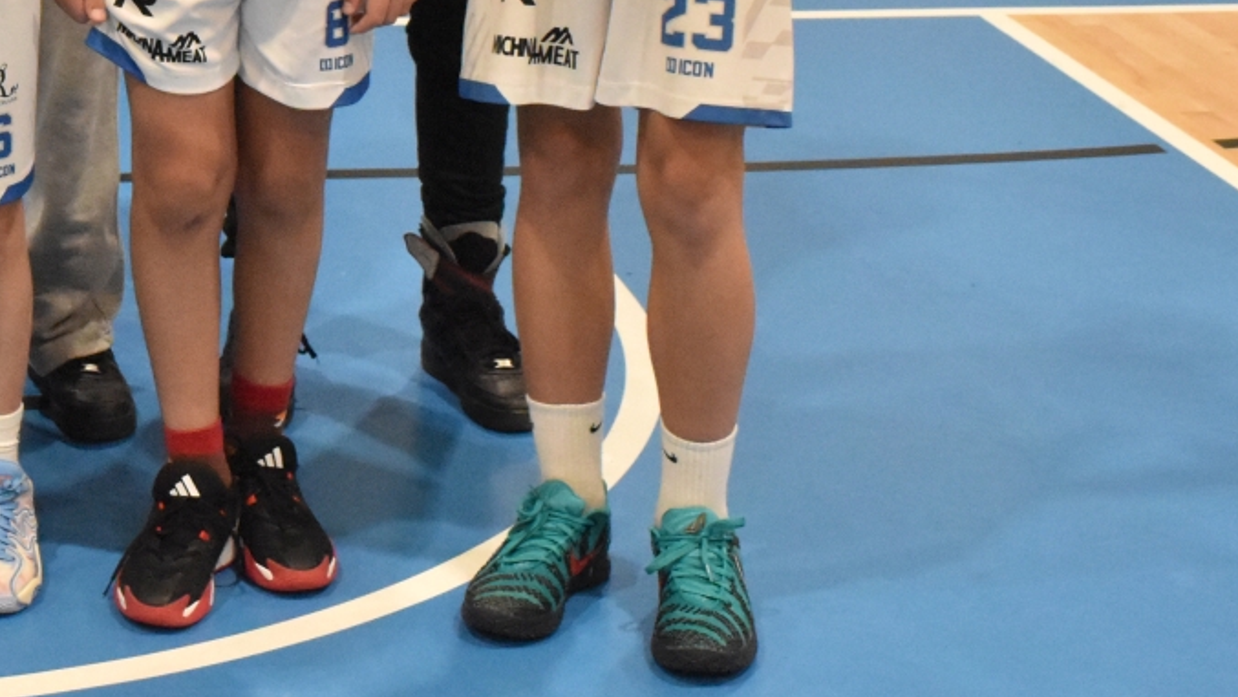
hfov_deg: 20.2
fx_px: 3291
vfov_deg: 11.7
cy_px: -213
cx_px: -168
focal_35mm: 100
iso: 5000
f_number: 7.1
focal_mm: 27
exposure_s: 1/200
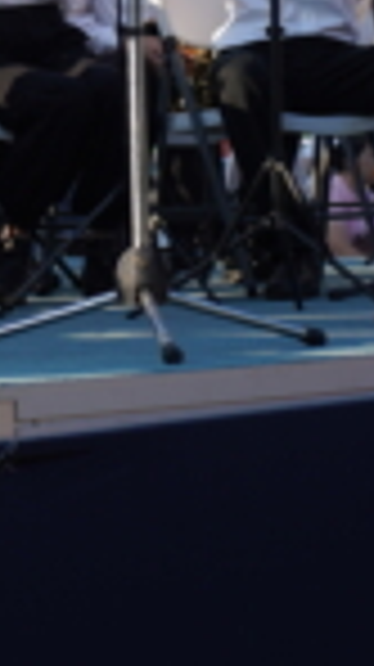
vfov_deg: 10.8
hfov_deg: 6.0
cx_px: -439
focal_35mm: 196
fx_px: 3463
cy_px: -146
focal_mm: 45
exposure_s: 1/640
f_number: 3.5
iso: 125
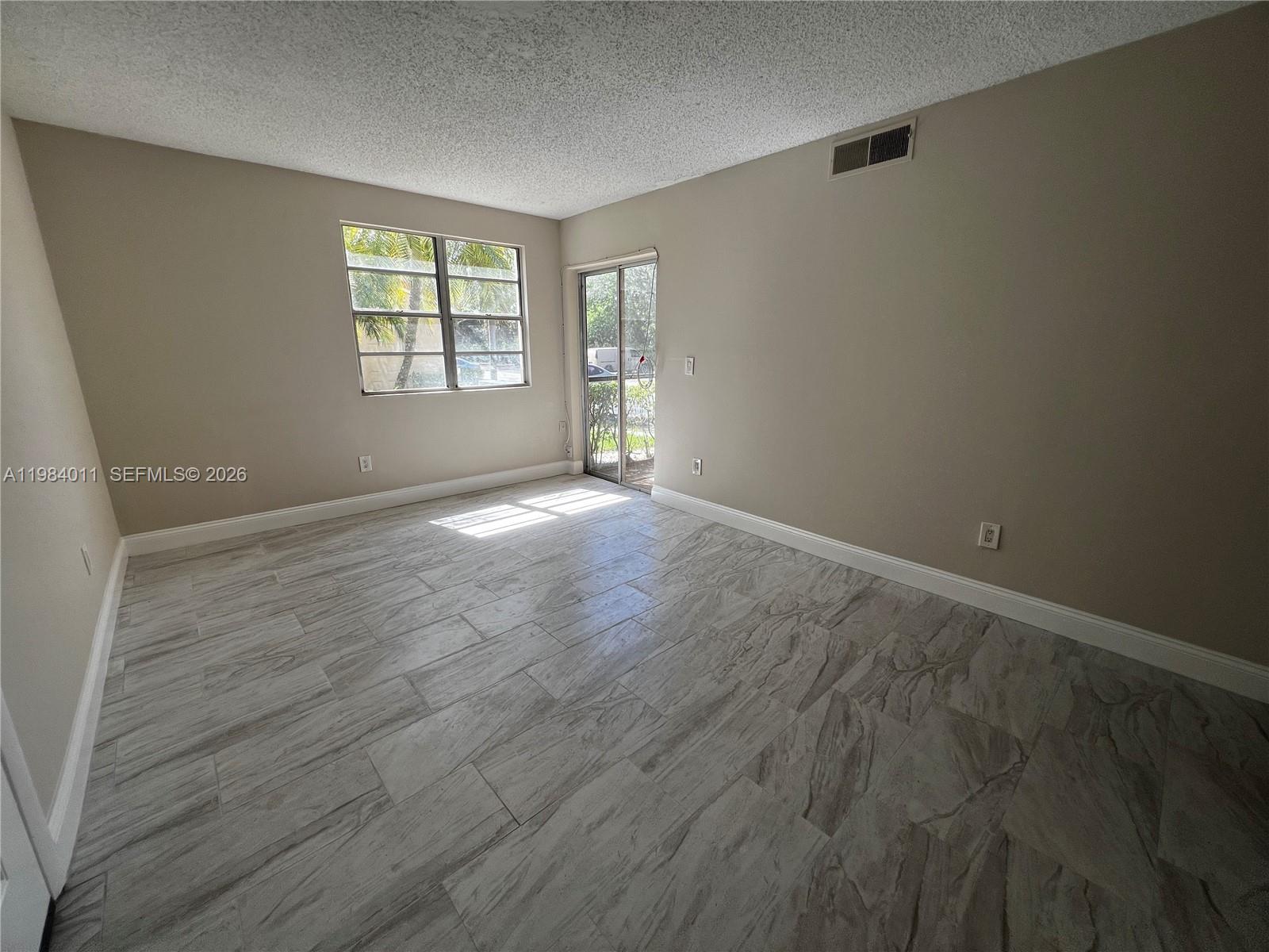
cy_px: 476
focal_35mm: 13
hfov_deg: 106.2
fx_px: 477
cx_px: 634
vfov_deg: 89.9
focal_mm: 1.57
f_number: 1.8
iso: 32
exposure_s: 1/156
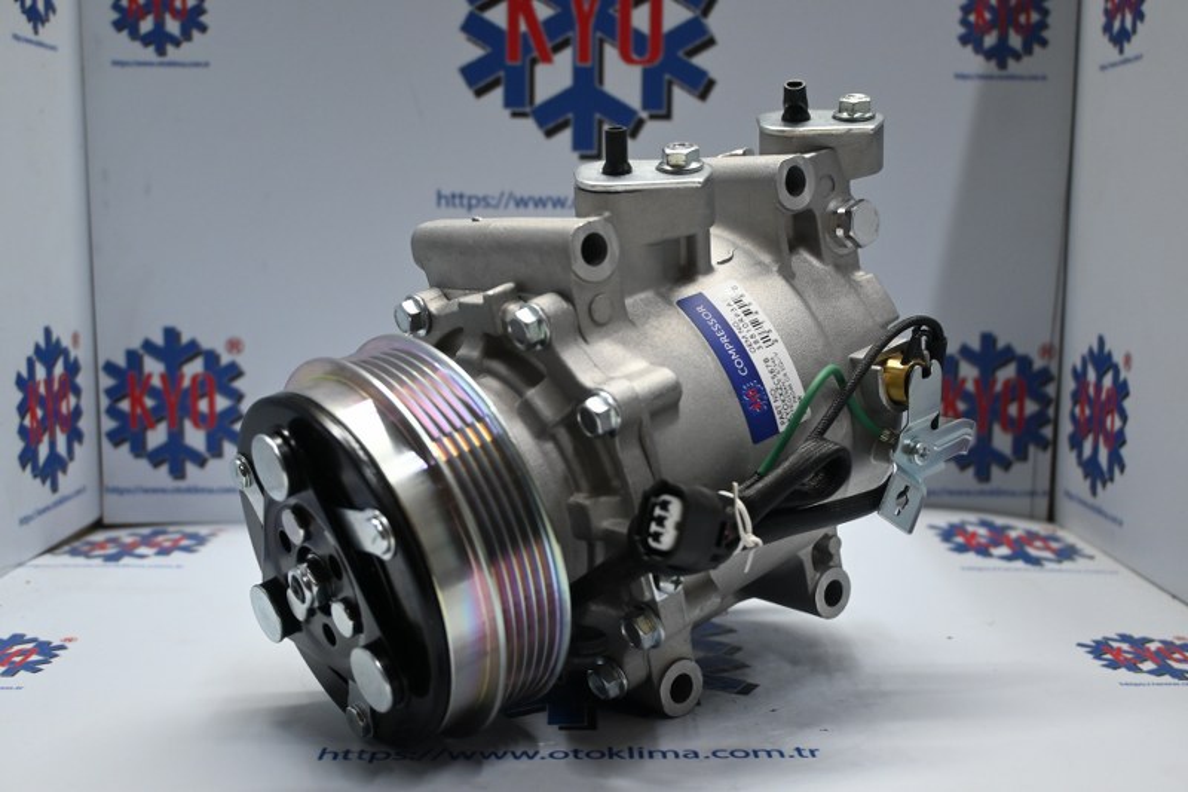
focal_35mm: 38
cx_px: 594
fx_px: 1237
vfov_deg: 35.5
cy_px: 396
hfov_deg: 51.3
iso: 1100
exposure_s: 1/125
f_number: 4.2
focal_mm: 25
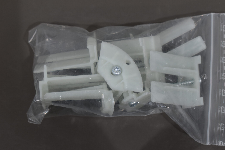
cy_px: 75
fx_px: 450
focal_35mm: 72
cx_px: 112
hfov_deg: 28.1
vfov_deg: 18.9
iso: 400
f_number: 7.1
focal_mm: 48
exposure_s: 1/60
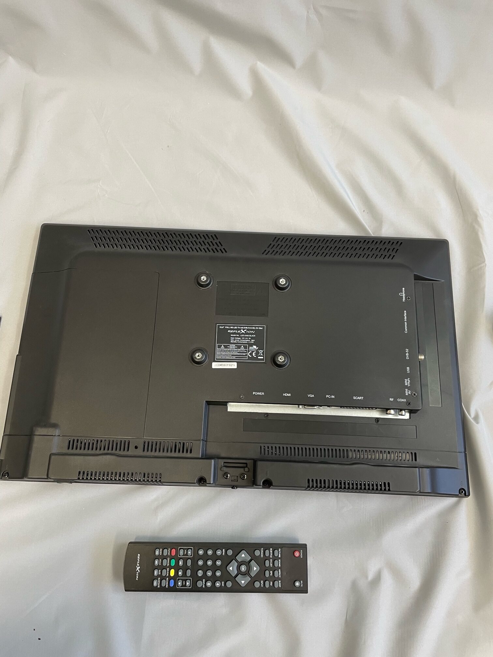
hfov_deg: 53.1
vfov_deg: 67.3
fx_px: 494
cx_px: 246
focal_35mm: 26
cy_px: 328
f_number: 1.6
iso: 64
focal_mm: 4.2
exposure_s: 1/50
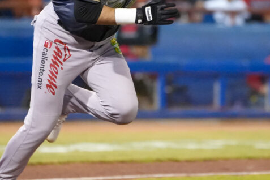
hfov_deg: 4.8
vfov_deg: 3.2
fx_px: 3217
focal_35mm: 429
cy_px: 56
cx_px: 122
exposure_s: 1/1000
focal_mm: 200
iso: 8000
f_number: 2.8
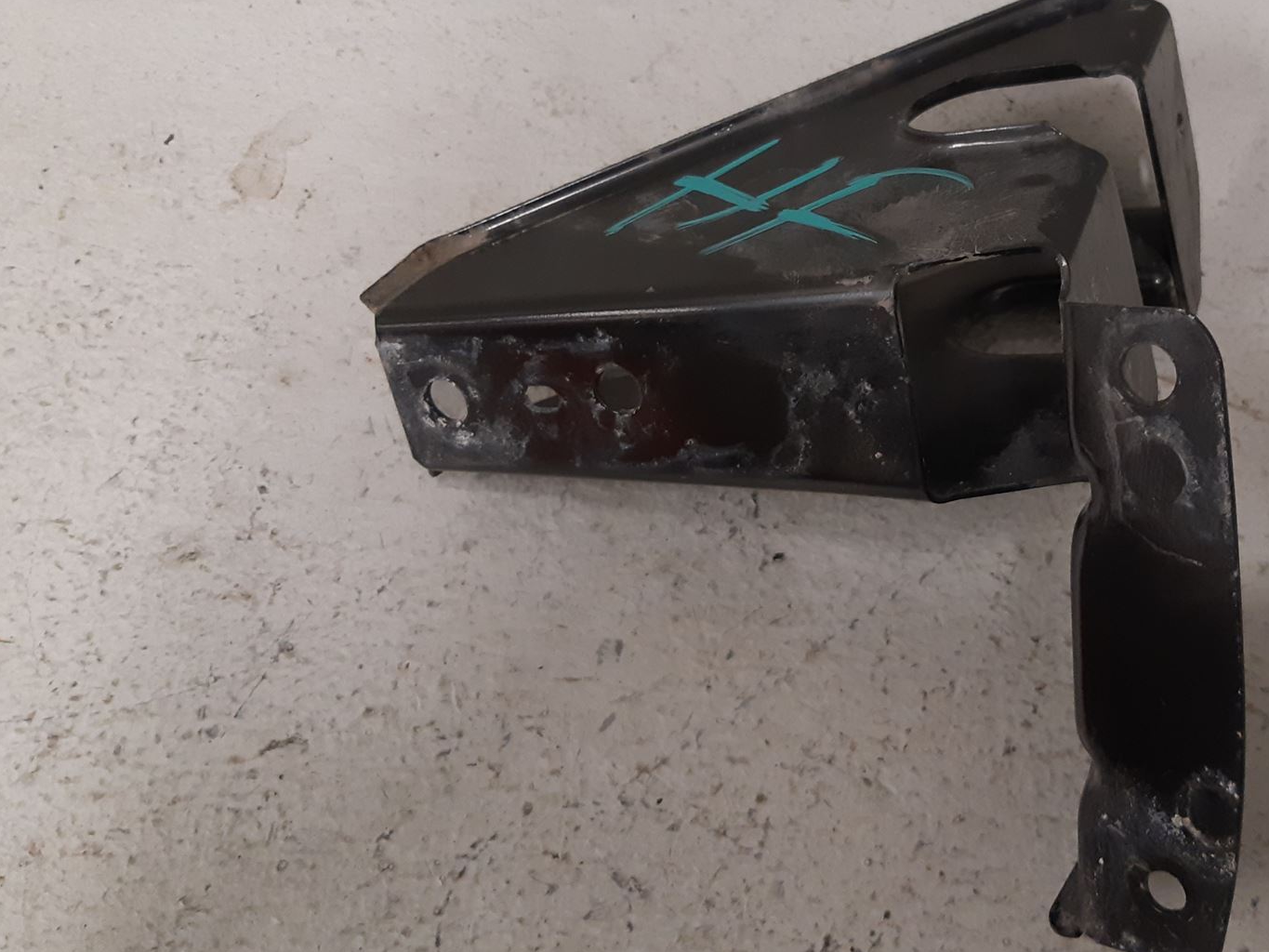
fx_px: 1430
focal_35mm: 39
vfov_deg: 36.6
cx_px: 887
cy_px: 351
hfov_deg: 46.8
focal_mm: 3.93
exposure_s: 1/50
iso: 200
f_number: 1.7
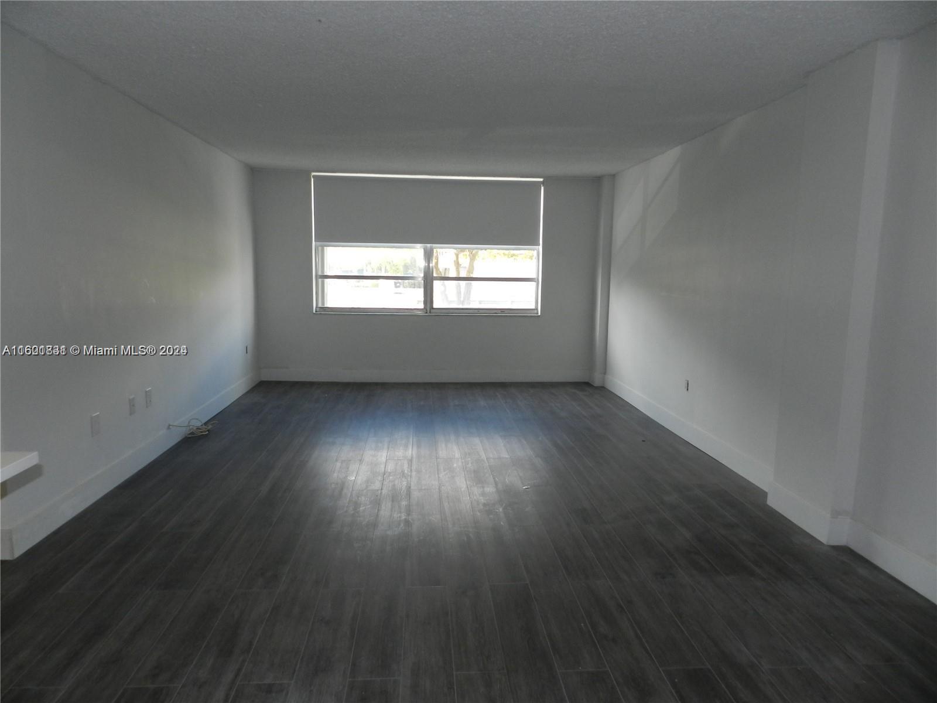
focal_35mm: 23
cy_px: 352
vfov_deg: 58.9
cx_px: 468
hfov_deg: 73.9
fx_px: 623
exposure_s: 1/100
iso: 160
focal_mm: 4
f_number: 3.4
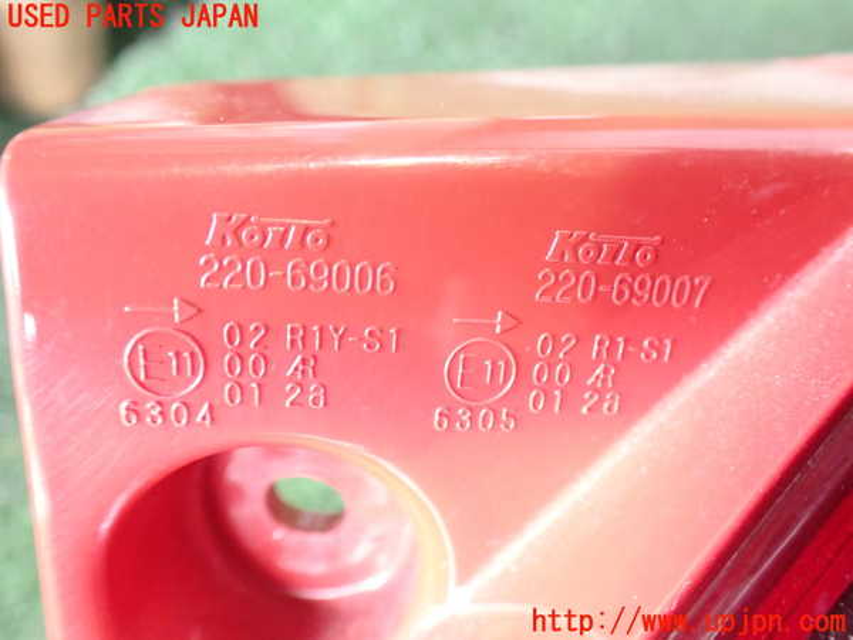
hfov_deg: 60.0
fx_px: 739
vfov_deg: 46.8
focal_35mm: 30
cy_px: 320
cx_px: 426
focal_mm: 5.4
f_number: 2.3
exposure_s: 1/30
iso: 1000
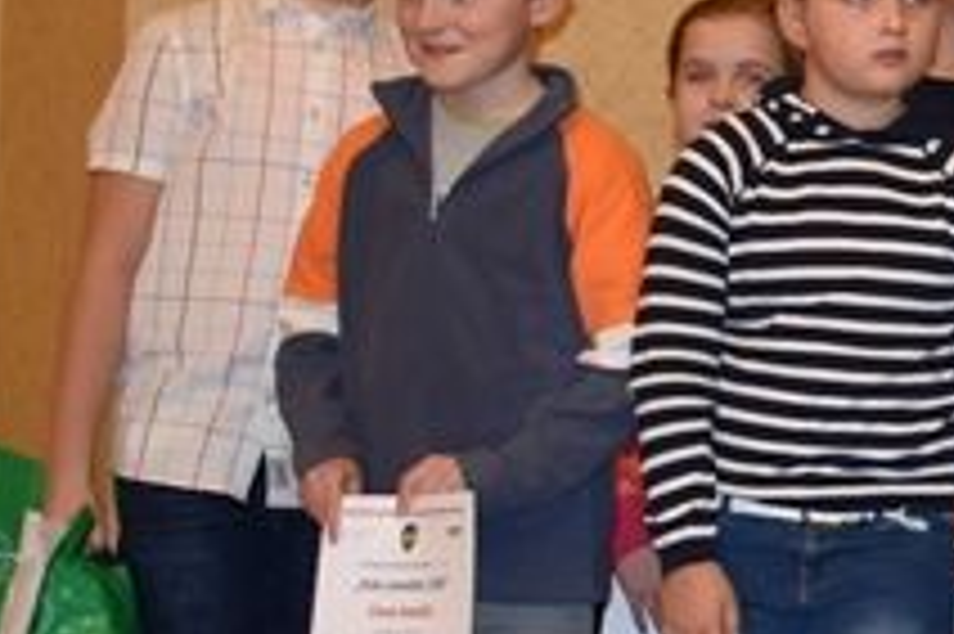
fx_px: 4804
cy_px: 268
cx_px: 2030
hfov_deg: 10.3
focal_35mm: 181
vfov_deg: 7.6
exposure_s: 1/60
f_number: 4
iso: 500
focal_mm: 25
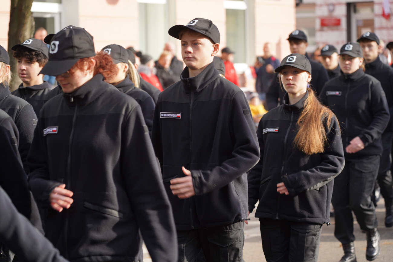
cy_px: 131
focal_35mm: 105
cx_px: 196
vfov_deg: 13.0
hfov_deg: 19.5
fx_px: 1146
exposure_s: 1/200
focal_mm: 105
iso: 100
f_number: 4
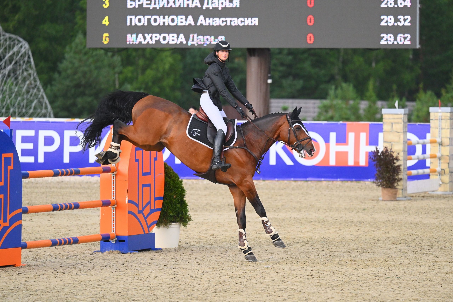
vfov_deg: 4.6
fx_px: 3774
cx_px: 226
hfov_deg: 6.9
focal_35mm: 300
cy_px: 151
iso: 2000
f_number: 5
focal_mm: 300
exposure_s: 1/3200
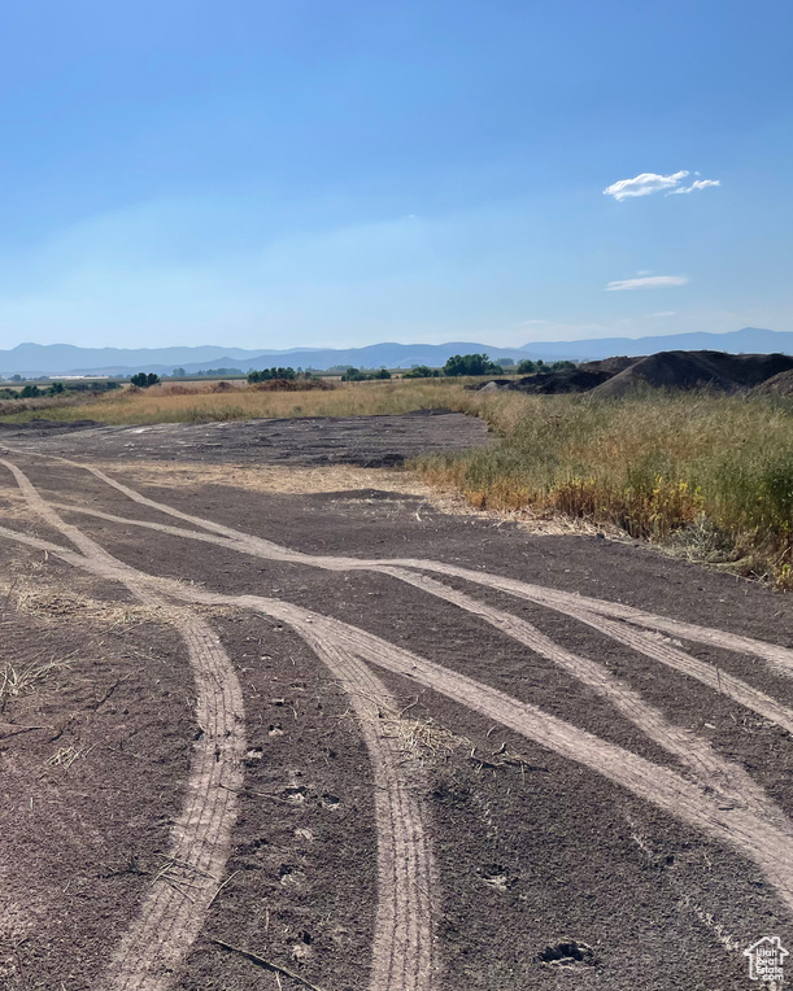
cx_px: 136
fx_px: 998
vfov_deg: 52.8
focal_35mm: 34
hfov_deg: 41.1
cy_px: 494
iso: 32
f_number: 1.6
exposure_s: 1/9091
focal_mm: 4.2
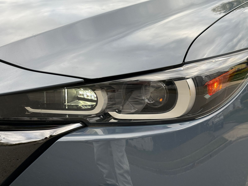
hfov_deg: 39.7
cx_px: 124
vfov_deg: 30.3
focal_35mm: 48
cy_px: 93
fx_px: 344
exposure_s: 1/413
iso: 64
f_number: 1.78
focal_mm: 6.76
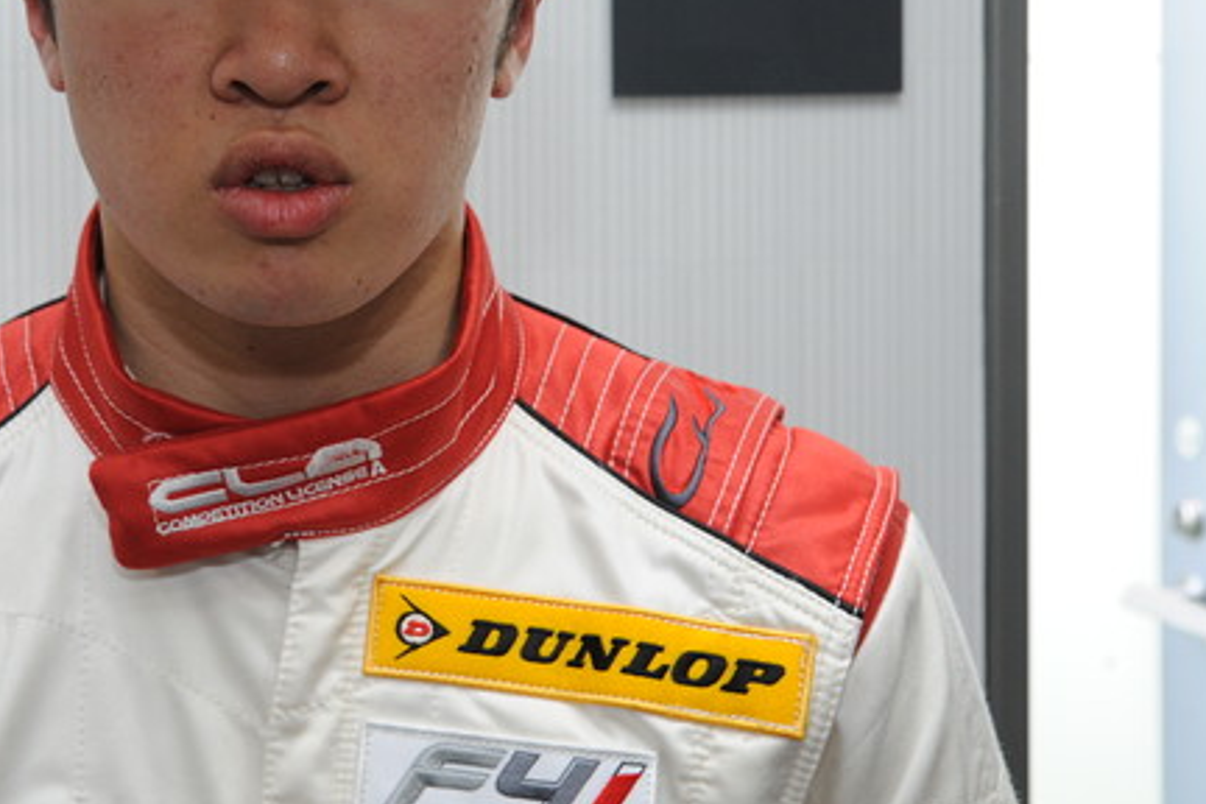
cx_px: 285
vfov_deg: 17.0
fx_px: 2680
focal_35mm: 80
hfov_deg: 25.0
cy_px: 187
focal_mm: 48
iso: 1600
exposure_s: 1/60
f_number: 8
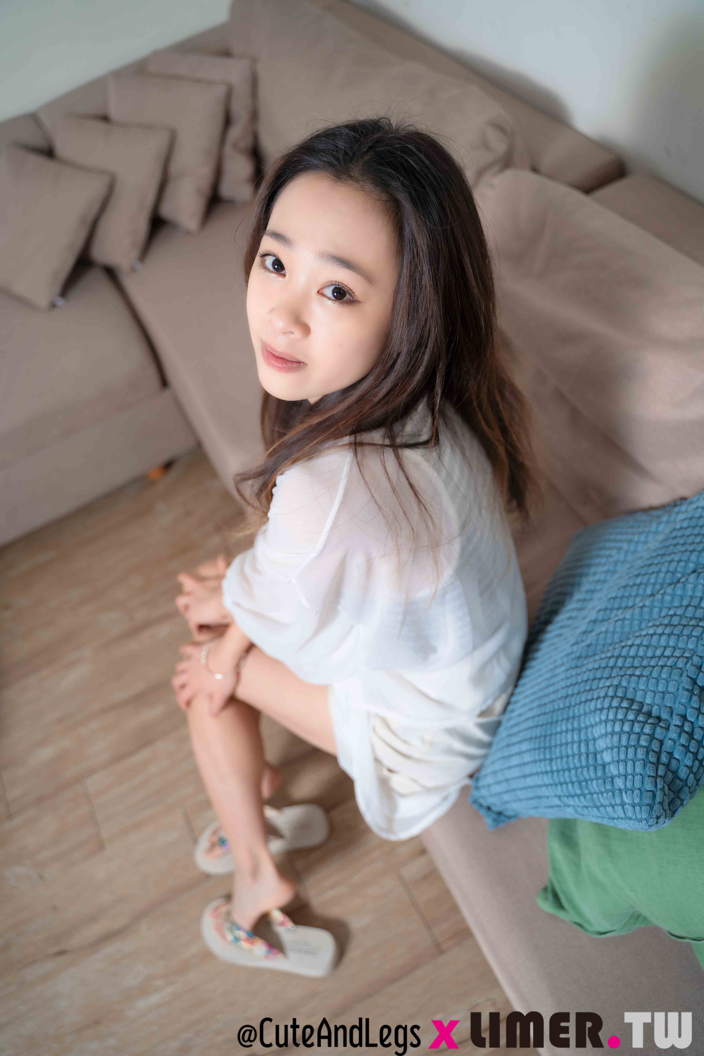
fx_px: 821
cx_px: 352
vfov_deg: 65.5
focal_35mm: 28
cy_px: 528
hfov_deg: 46.4
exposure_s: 1/100
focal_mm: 28
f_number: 2.8
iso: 100
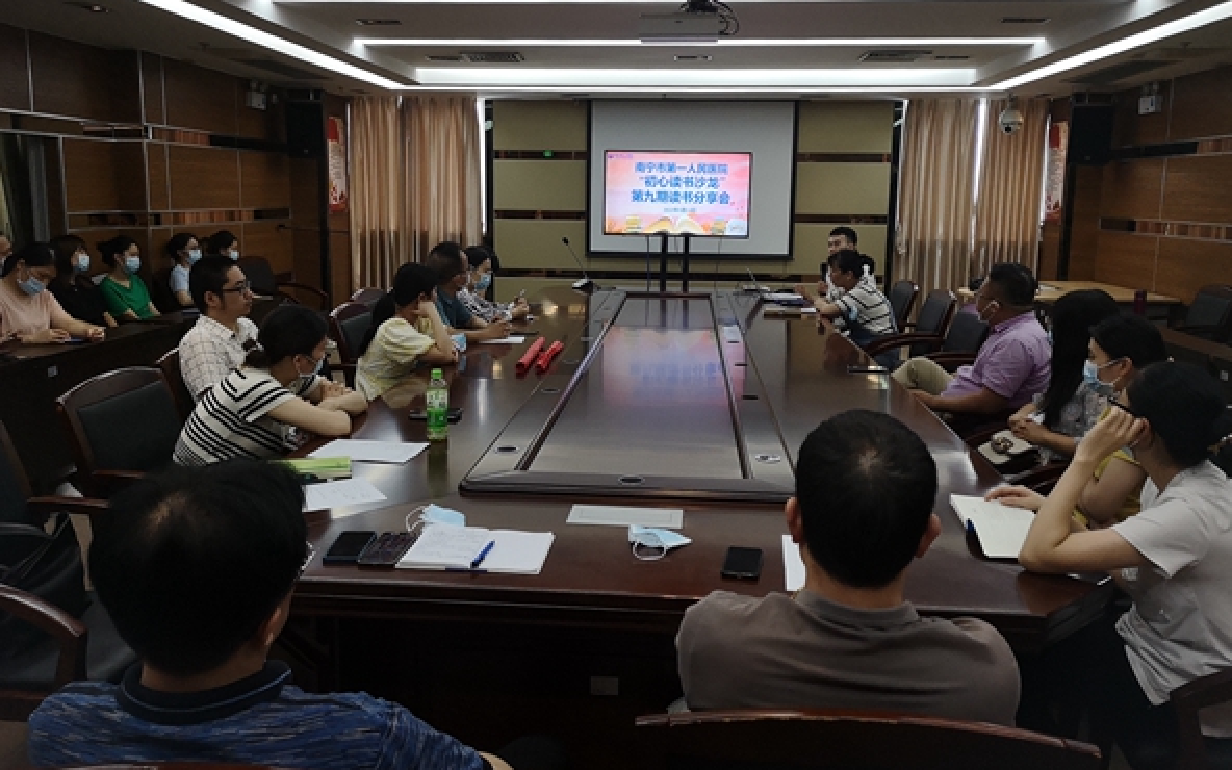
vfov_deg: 43.0
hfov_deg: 64.6
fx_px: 974
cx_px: 616
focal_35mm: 29
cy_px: 331
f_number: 1.8
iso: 400
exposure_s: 1/100
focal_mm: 5.58
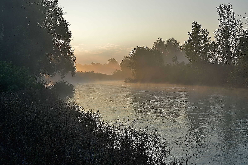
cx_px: 124
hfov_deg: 39.6
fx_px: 344
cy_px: 82
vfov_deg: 27.0
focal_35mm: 50
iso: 100
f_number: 11
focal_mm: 50
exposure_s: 1/100
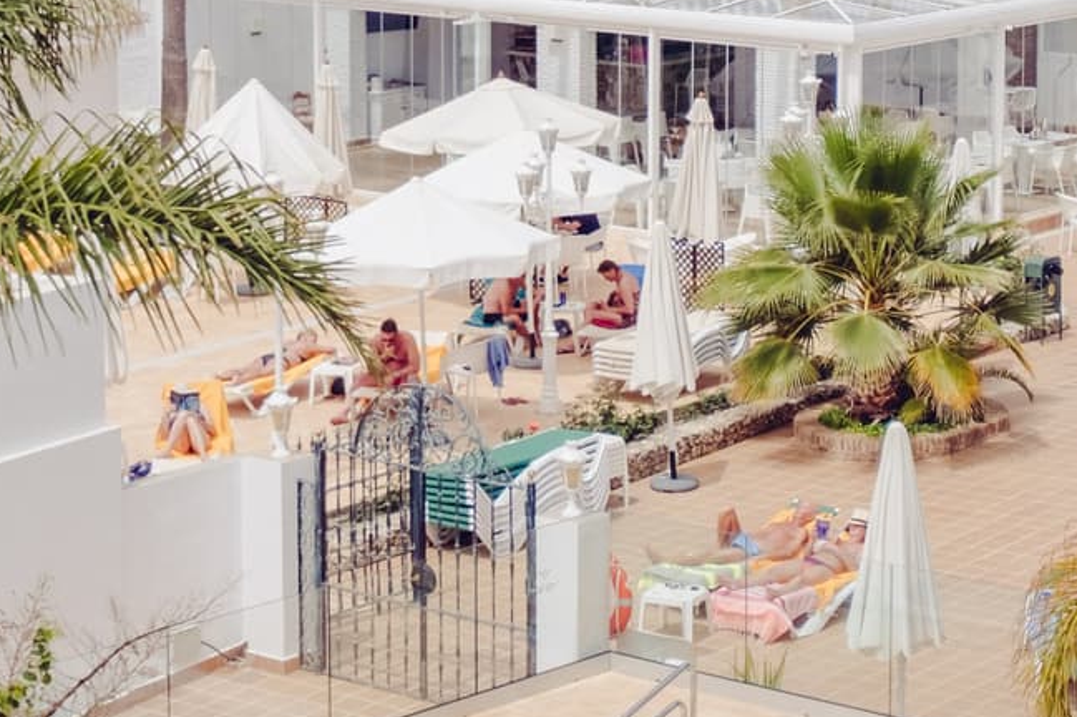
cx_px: 612
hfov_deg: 18.4
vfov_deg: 12.2
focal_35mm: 111
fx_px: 3319
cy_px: 2
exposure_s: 1/4000
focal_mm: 24
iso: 200
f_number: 4
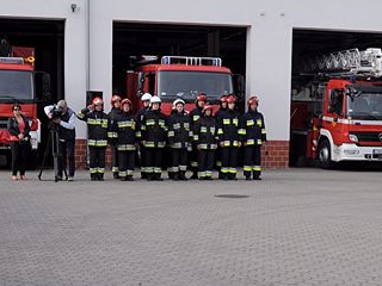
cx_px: 180
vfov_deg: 18.1
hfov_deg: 24.3
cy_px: 254
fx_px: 886
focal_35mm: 80
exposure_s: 1/400
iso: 500
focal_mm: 21
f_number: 10
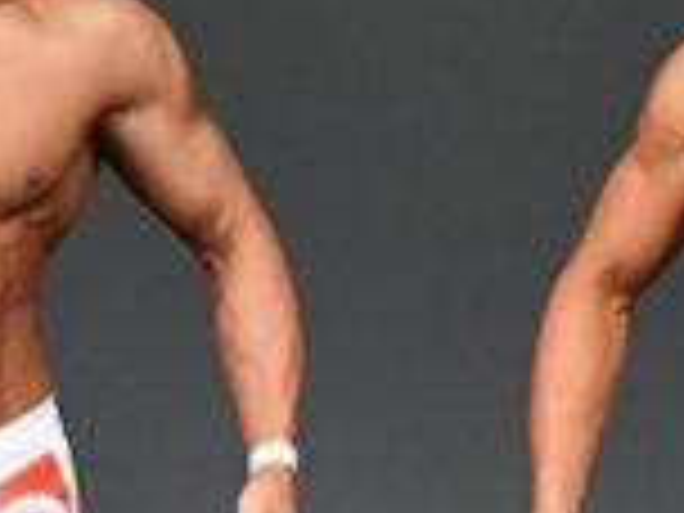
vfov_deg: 1.0
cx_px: 187
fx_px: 30588
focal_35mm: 1548
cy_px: 608
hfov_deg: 1.3
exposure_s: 1/400
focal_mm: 210
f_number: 5.6
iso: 4000
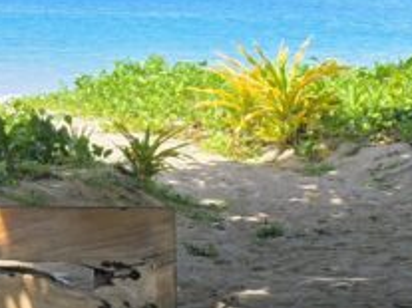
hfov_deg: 13.0
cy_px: 85
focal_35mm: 142
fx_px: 1689
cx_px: -237
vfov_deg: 10.4
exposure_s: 1/3333
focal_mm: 6.3
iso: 80
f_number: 1.7
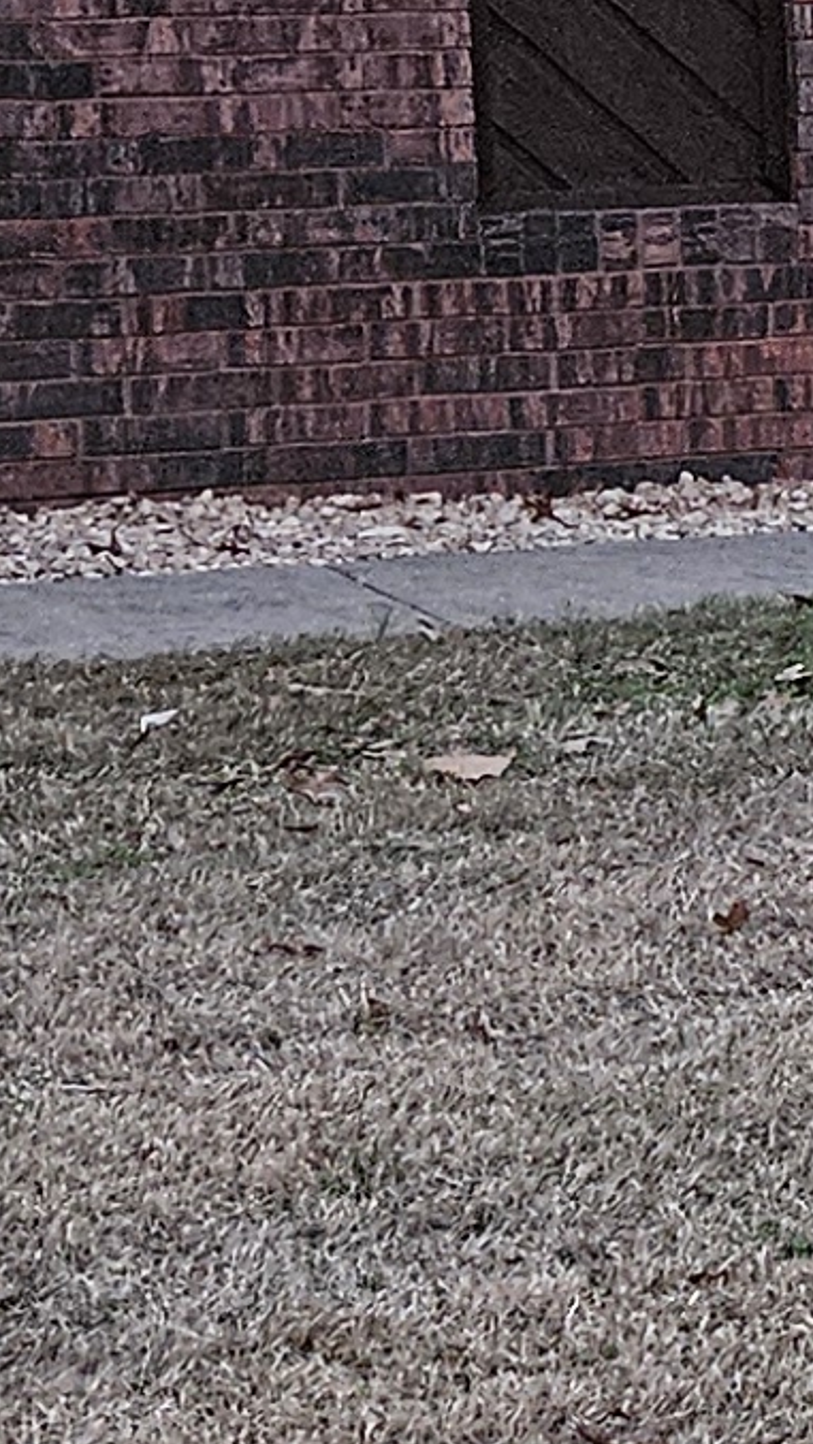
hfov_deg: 7.1
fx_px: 5670
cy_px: 124
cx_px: 2593
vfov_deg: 14.4
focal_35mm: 148
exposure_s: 1/120
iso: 800
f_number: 1.8
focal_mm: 5.4
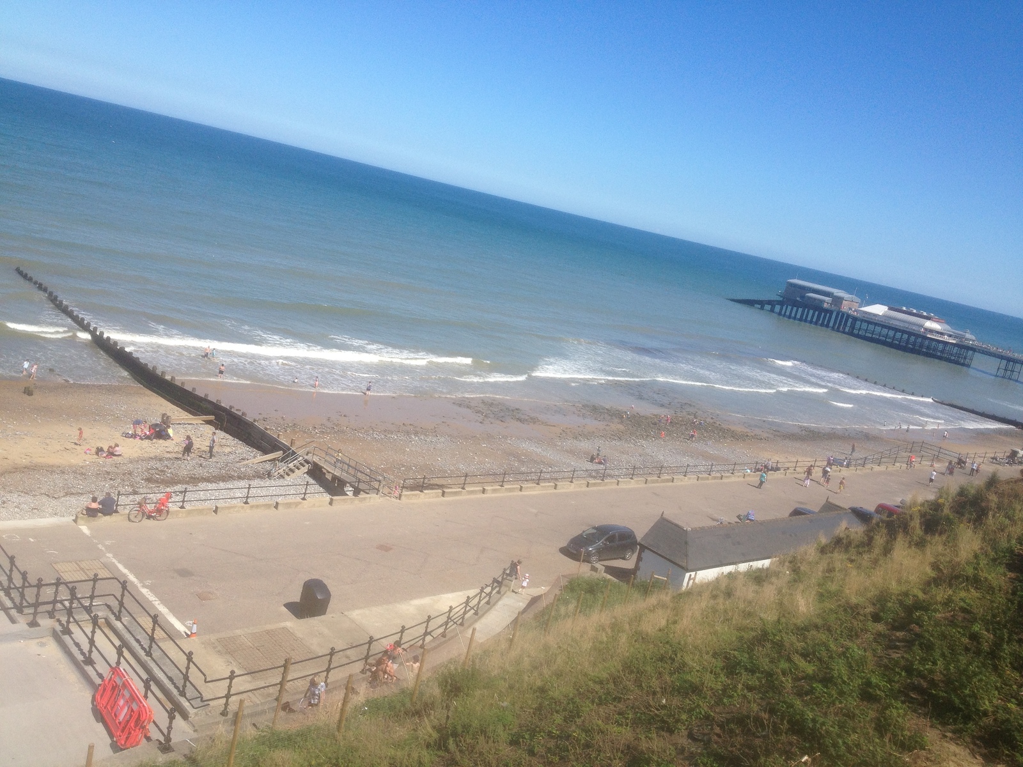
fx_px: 1034
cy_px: 384
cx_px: 512
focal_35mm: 35
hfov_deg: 52.6
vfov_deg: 40.7
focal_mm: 4.28
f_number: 2.4
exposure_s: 1/2208
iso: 50
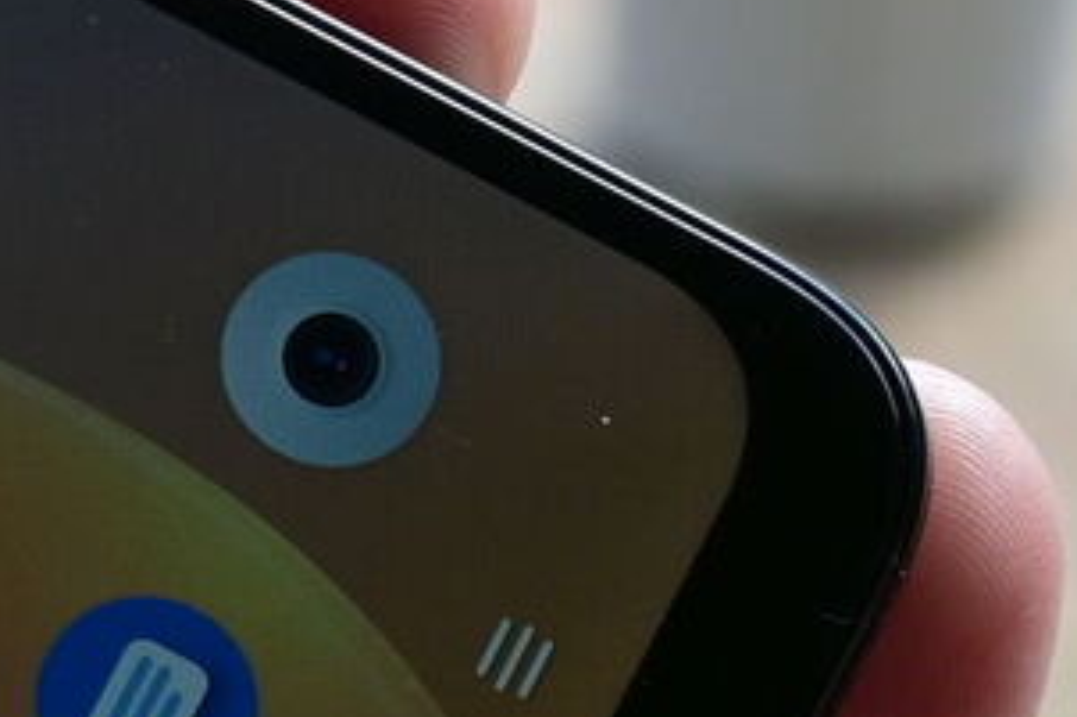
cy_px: 542
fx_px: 7851
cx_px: -1155
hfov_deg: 7.5
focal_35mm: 263
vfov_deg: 5.2
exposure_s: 1/160
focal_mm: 27.5
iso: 100
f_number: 6.3
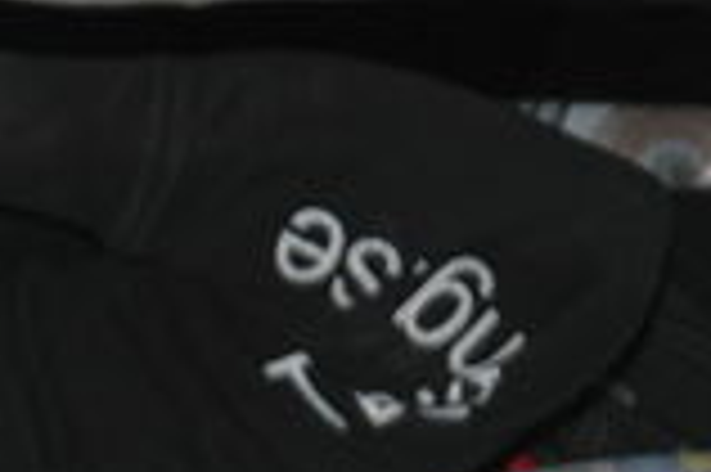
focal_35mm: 498
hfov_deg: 4.1
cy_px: 629
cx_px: -148
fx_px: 9825
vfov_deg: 2.8
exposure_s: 1/60
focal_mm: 82
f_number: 5.3
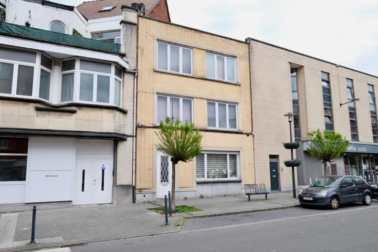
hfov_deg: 61.9
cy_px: 126
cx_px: 189
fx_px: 315
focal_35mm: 30
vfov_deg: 43.6
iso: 320
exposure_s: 1/170
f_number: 6.4
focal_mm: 20
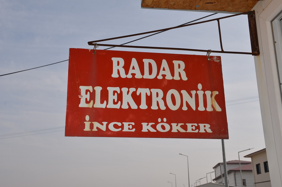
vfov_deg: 29.7
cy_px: 94
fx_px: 352
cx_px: 141
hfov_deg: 43.7
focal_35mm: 45
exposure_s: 1/250
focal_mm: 30
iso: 100
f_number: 10
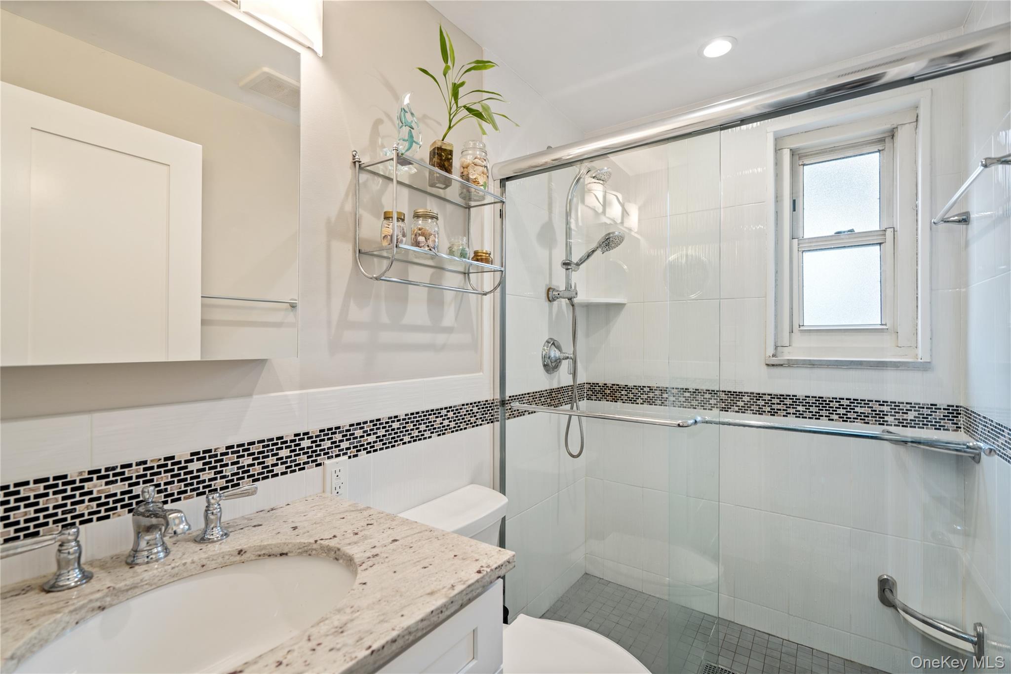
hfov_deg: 96.7
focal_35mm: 16
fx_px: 449
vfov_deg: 73.7
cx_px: 506
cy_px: 337
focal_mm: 16
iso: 160
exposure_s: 1/10
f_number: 5
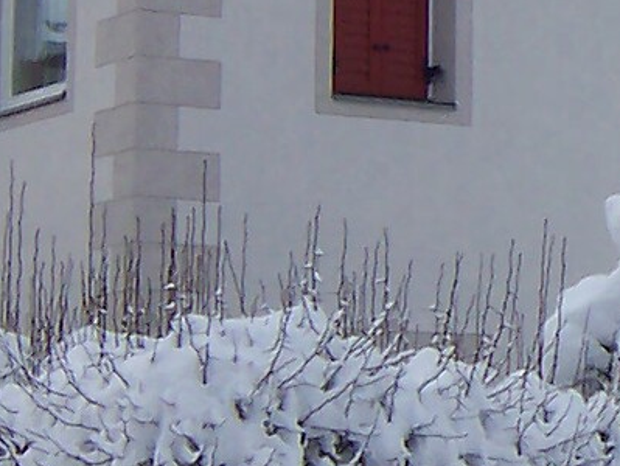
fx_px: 4482
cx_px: 1215
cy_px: -43
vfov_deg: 5.9
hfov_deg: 7.6
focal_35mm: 250
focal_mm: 8
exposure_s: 1/250
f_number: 4.8
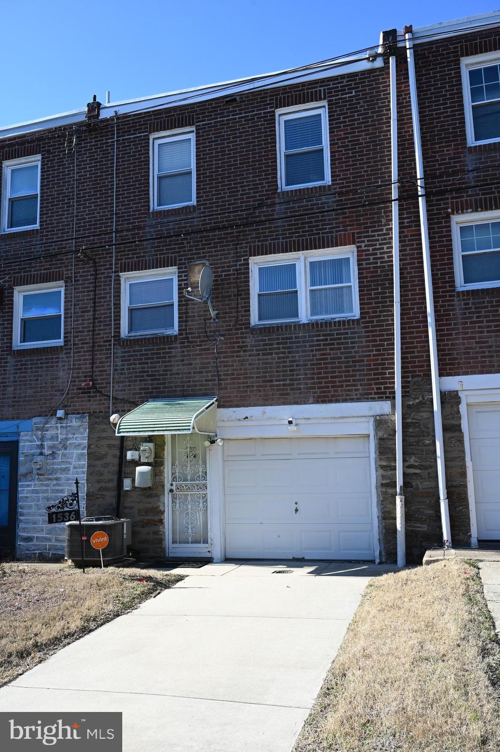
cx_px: 250
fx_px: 626
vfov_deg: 62.0
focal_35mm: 30
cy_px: 376
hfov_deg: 43.6
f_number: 10
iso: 400
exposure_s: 1/320
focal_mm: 30
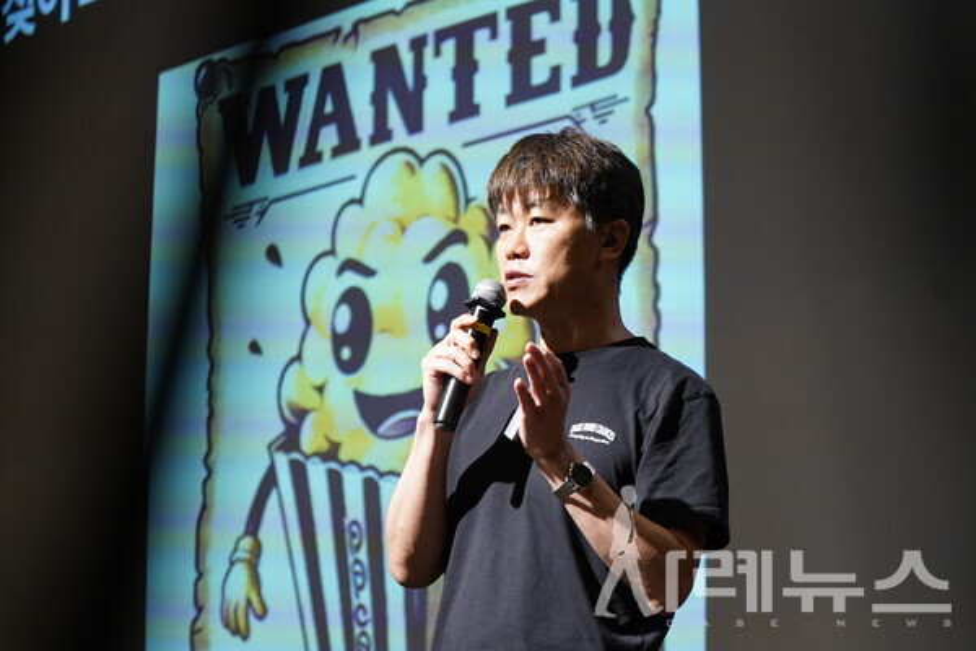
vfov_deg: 11.4
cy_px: 326
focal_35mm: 120
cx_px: 488
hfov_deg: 17.1
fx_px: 3253
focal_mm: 80
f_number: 4
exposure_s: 1/100
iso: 2500
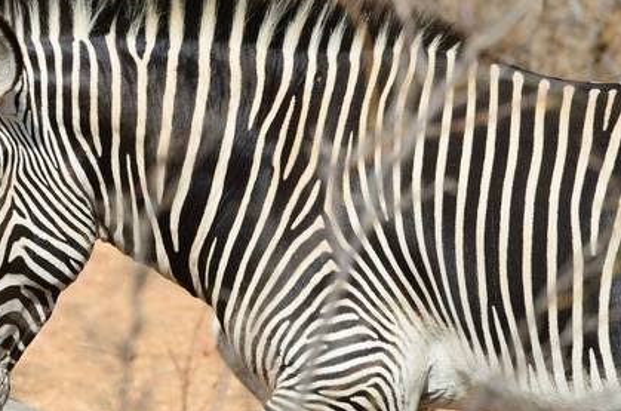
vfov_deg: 1.8
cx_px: 120
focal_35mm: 776
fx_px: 13351
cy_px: 213
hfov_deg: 2.7
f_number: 10
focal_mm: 310
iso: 200
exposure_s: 1/400
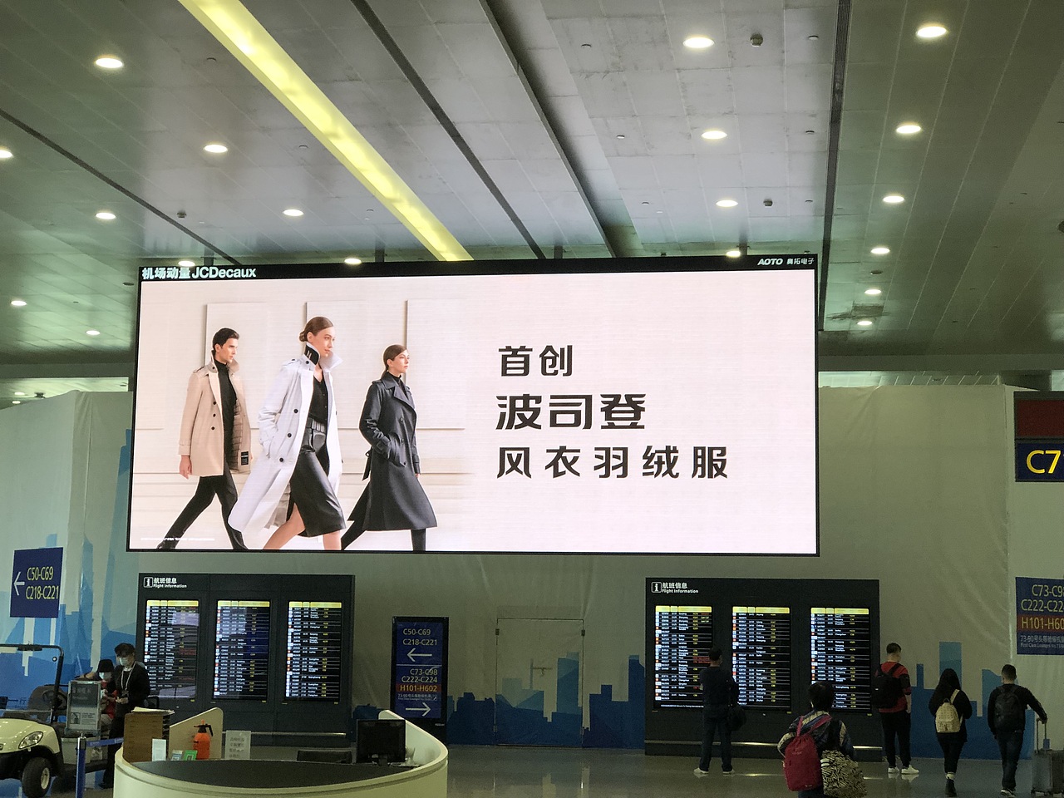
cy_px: 399
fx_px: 1752
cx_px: 532
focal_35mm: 57
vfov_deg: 25.7
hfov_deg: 33.8
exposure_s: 1/33
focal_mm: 6.6
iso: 32
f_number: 2.8
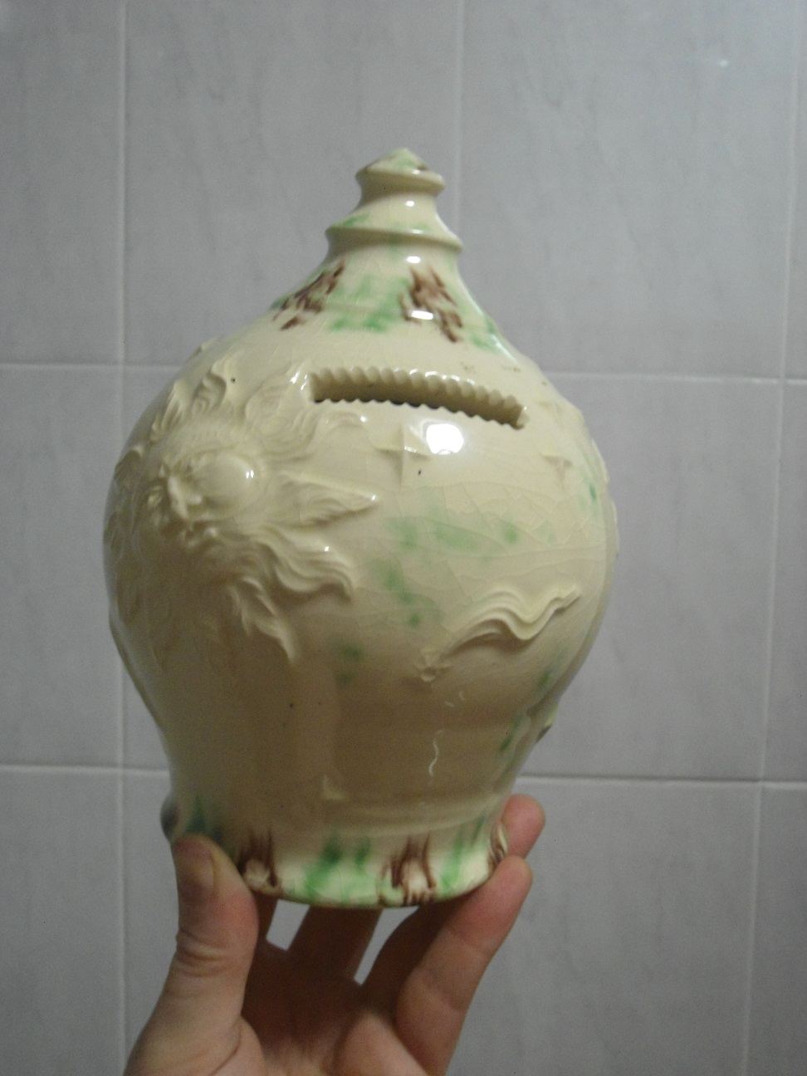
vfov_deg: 50.1
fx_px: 1150
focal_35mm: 37
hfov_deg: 38.7
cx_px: 404
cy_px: 538
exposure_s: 1/13
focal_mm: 6.7
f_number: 3.2
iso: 400
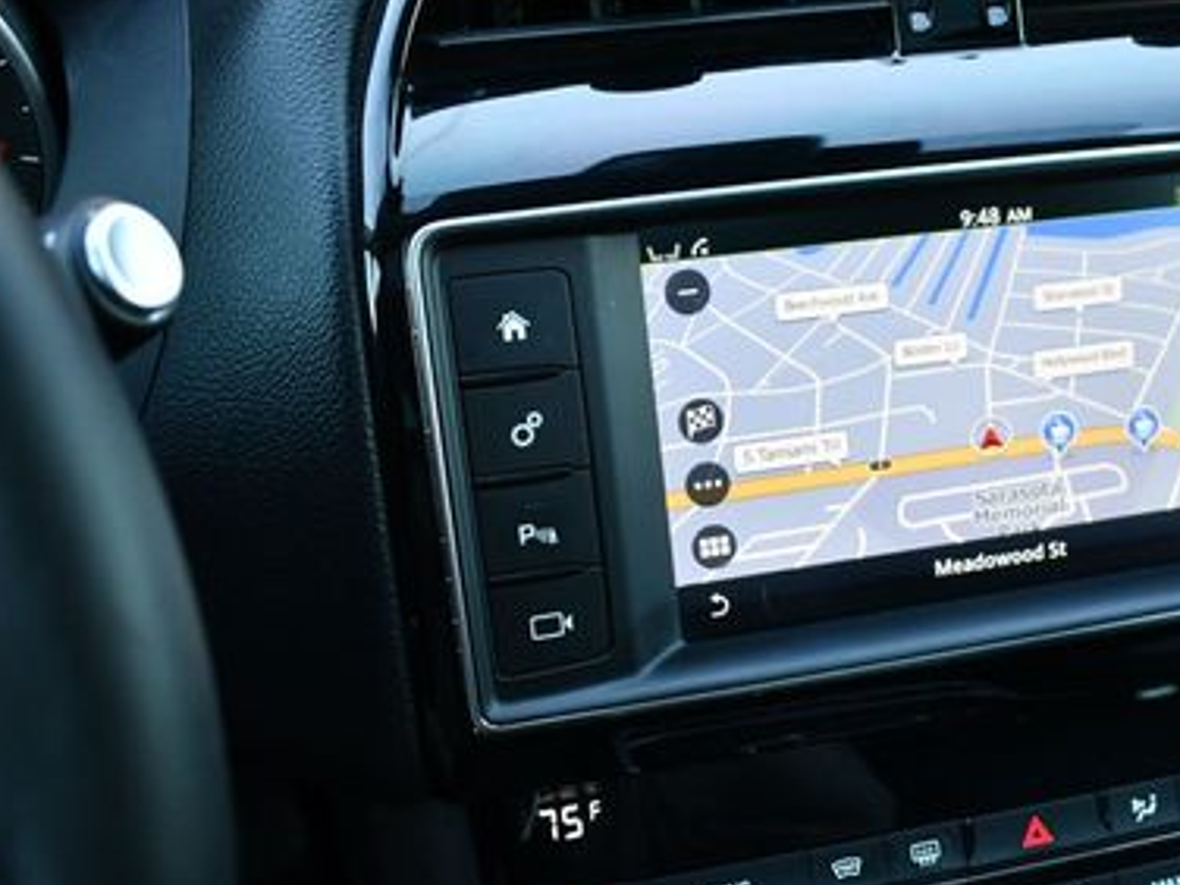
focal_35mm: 59
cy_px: 446
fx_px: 2011
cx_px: 967
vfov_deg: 24.8
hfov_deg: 31.7
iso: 800
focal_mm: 18
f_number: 3.5
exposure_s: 1/160
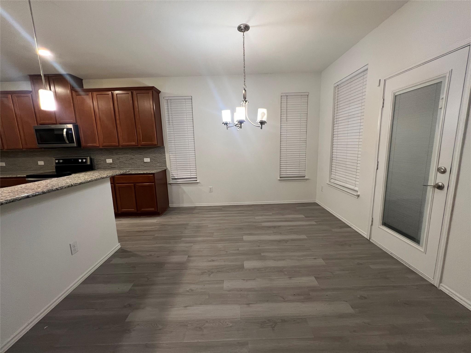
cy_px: 176
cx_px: 236
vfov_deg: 89.9
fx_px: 177
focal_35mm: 13
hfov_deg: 106.2
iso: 160
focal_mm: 1.57
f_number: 1.8
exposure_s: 1/60
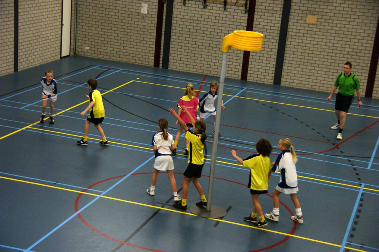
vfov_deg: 20.1
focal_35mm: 68
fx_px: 710
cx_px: 190
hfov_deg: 29.9
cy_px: 126
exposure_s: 1/160
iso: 800
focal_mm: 45
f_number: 4.5
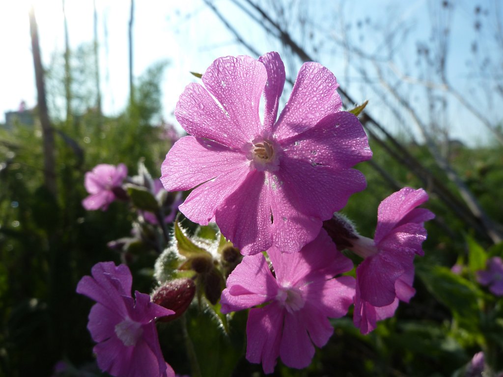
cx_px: 252
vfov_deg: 54.9
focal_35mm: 25
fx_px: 363
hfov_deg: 69.4
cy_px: 188
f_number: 4.5
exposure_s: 1/400
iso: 80
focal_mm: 4.1
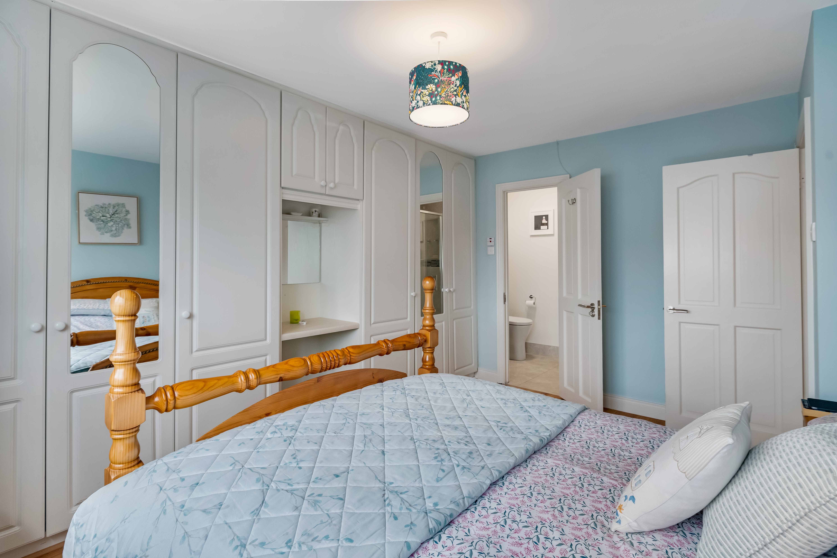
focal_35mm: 17
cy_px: 279
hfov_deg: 93.3
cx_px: 418
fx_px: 395
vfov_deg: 70.5
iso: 640
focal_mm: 17
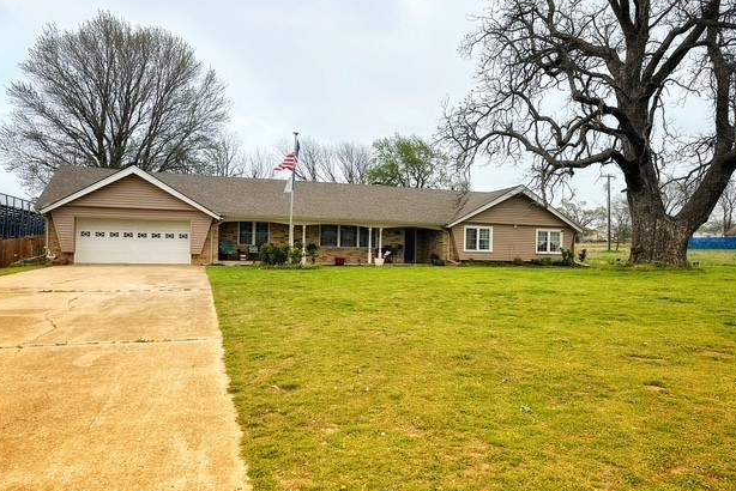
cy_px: 241
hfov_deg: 69.4
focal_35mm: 26
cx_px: 369
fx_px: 532
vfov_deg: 49.6
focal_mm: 6.86
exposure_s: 1/4016
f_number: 1.78
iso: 80
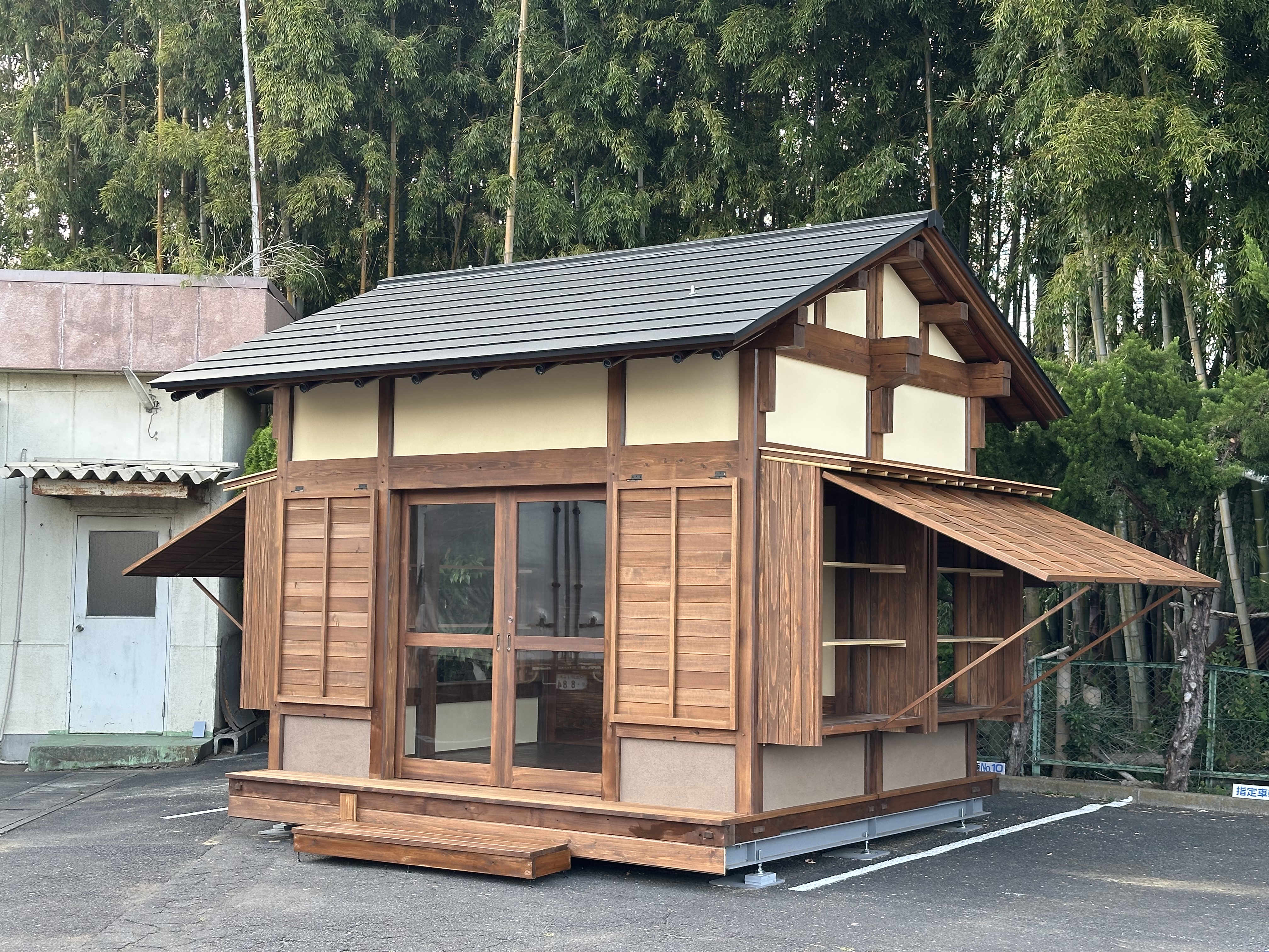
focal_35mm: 48
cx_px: 634
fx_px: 1760
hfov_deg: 39.7
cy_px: 476
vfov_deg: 30.3
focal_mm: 6.86
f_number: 1.78
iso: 50
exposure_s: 1/173
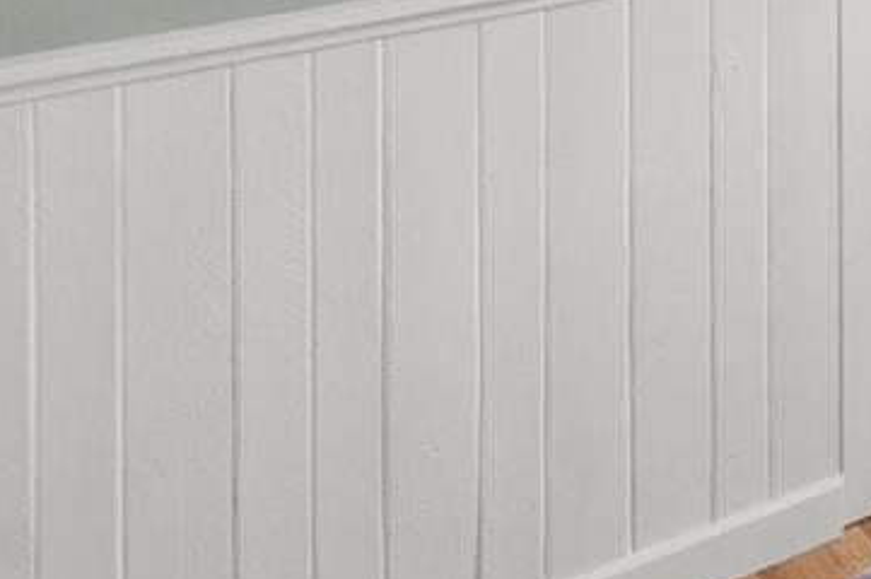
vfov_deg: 16.0
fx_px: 1716
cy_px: -495
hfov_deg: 19.0
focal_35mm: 71
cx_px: 1694
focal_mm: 16
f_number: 6.3
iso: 200
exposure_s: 1/8
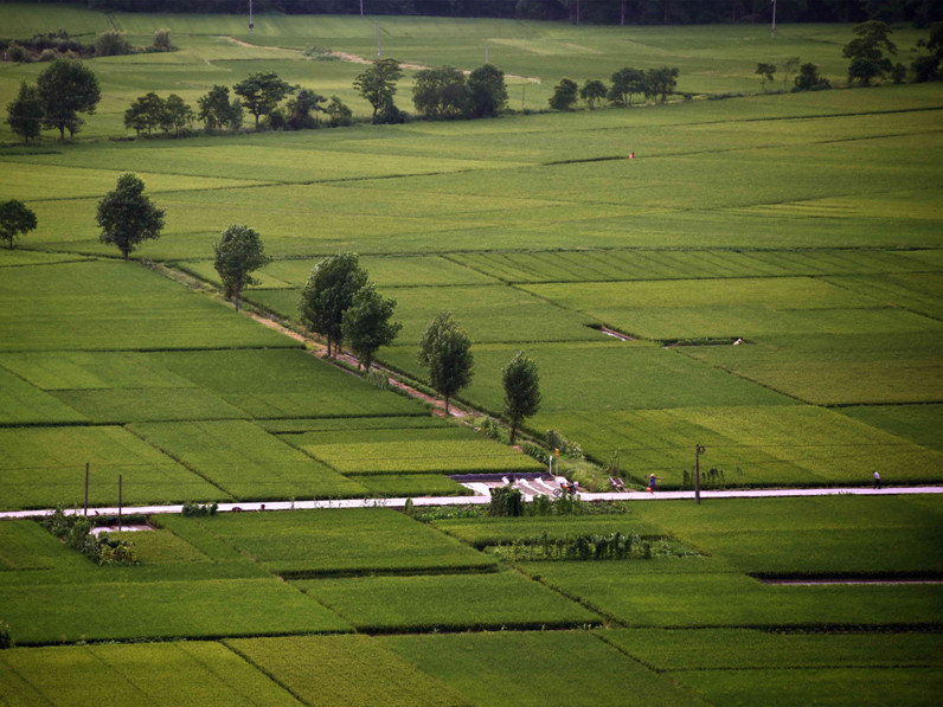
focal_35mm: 326
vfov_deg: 4.6
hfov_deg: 6.1
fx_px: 8881
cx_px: 419
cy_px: 353
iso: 200
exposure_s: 1/100
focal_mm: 300
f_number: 6.3
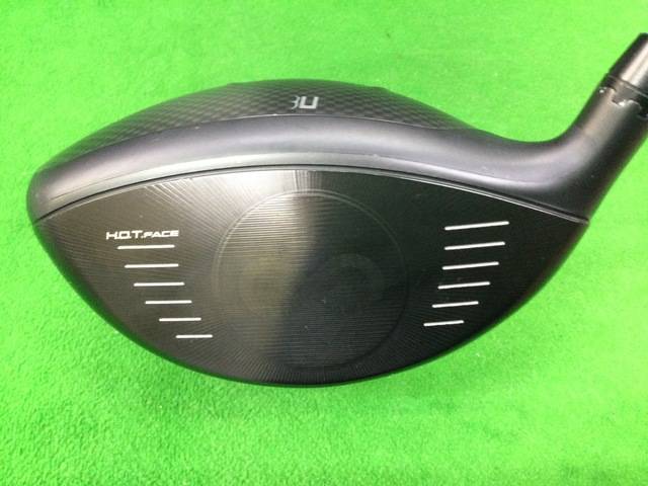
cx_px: 324
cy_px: 243
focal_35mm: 31
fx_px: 580
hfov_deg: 58.4
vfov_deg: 45.4
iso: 200
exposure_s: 1/17
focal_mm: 3.3
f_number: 2.4
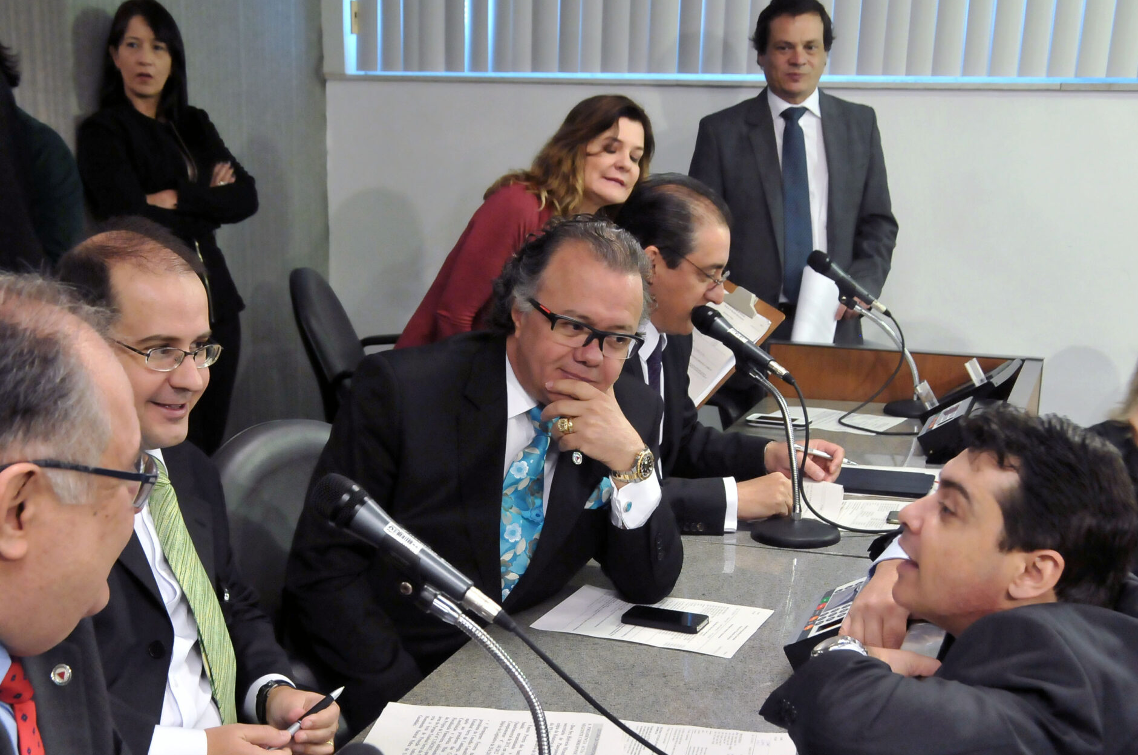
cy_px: 508
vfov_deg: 27.3
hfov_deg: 40.3
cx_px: 494
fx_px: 1547
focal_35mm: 49
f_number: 5
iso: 1600
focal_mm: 24
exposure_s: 1/50
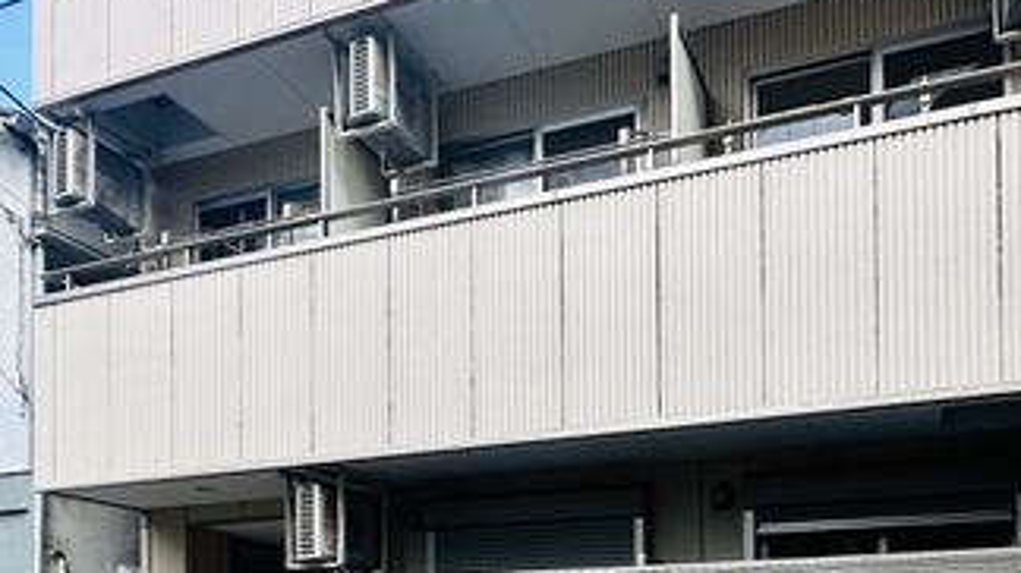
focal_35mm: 33
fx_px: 893
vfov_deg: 31.1
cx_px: 624
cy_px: 653
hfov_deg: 58.9
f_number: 2.2
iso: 40
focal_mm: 2.22
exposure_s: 1/260
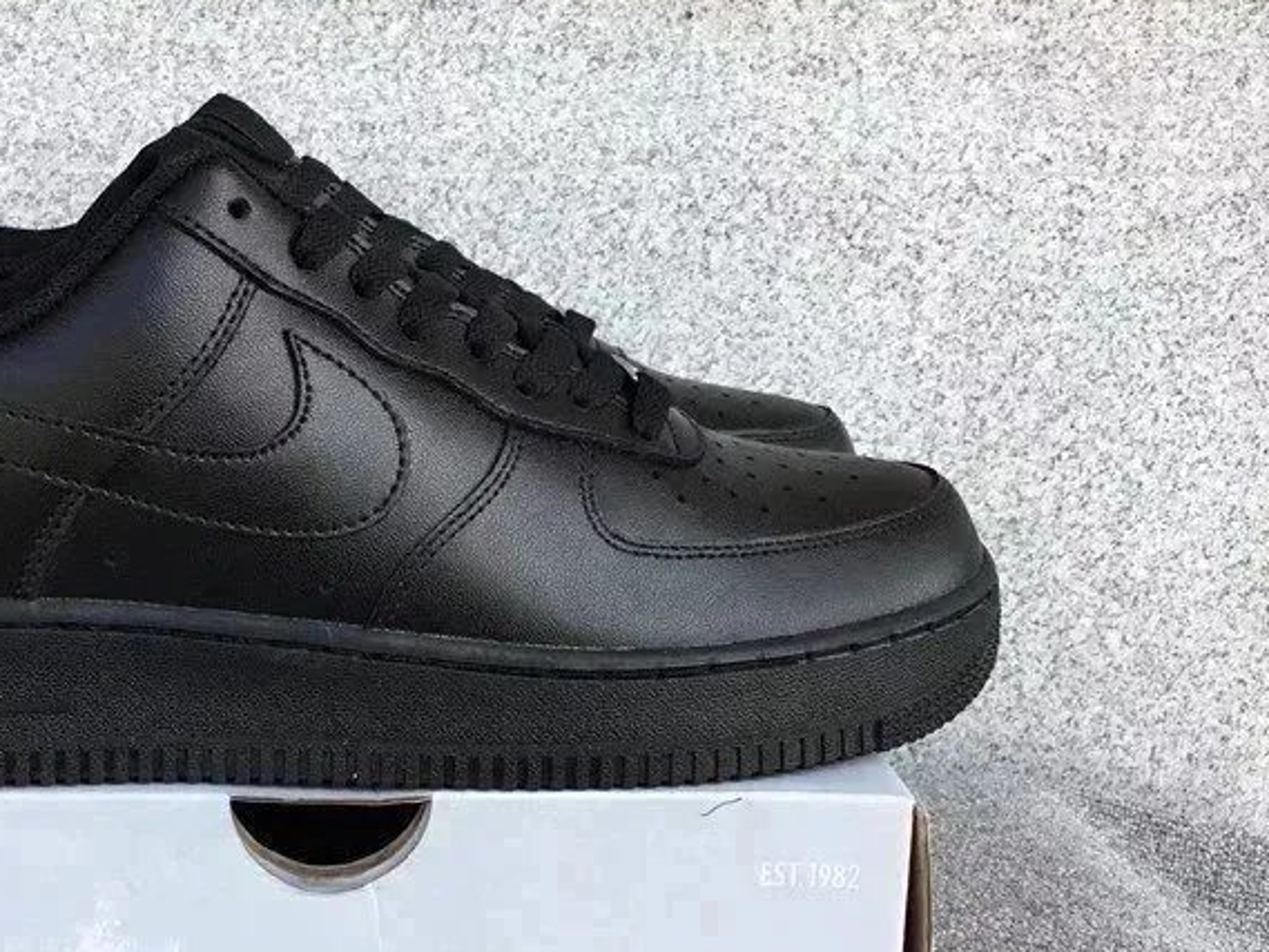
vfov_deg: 29.5
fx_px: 1797
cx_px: 348
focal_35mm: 49
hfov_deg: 38.1
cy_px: 619
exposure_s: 1/130
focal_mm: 3.3
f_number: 2.4
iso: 25
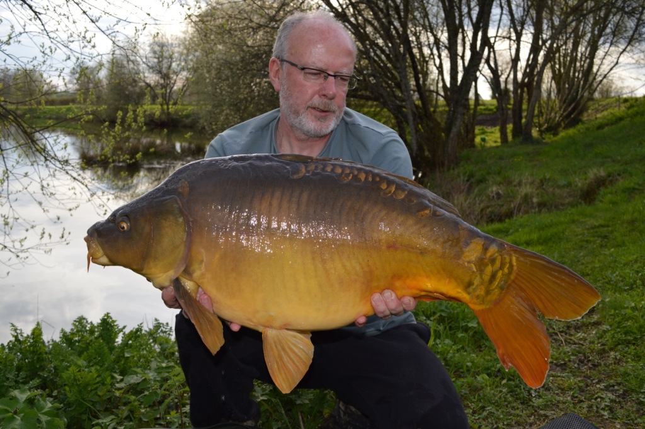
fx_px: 564
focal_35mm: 32
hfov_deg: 59.5
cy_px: 214
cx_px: 322
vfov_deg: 41.6
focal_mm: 21
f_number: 5.6
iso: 100
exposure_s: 1/200
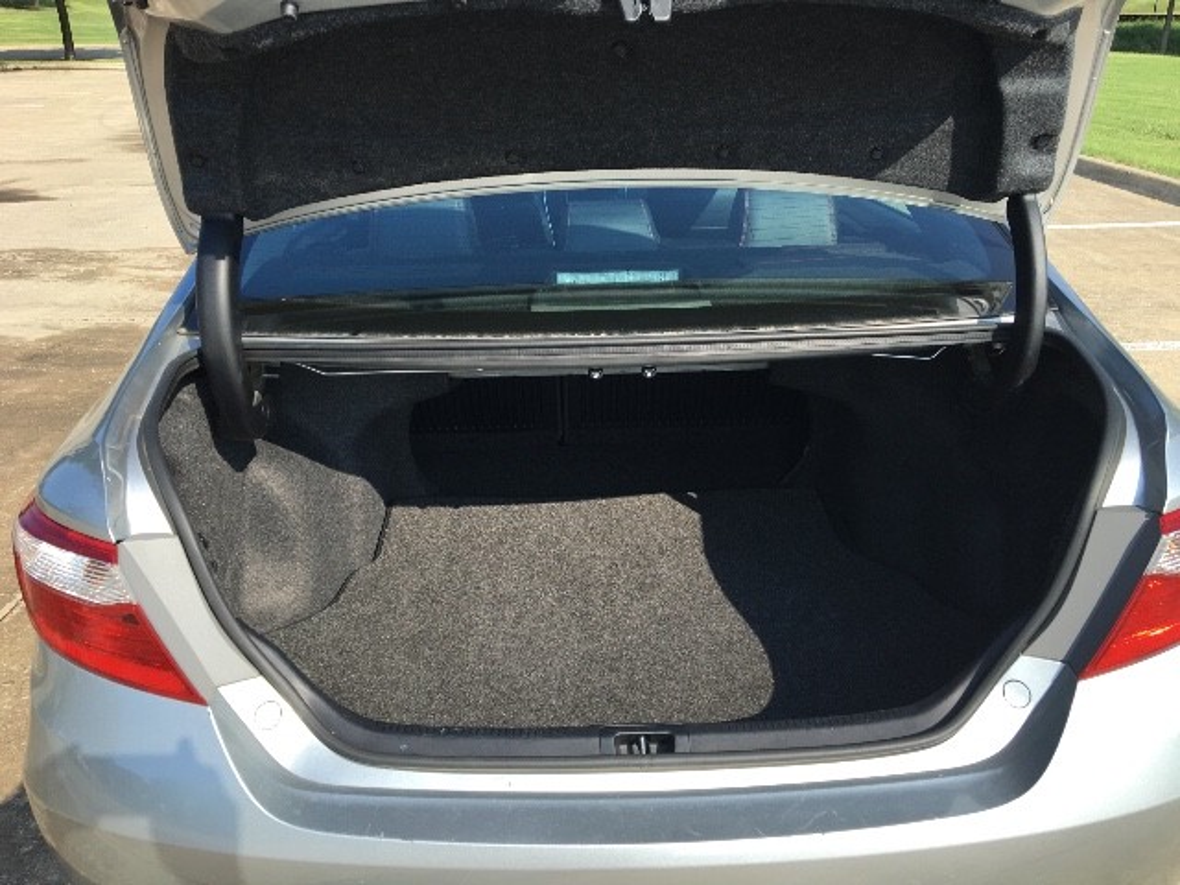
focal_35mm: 29
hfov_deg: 61.7
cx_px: 590
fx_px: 989
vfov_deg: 48.2
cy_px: 442
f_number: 2.2
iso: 25
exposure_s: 1/827
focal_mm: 4.15
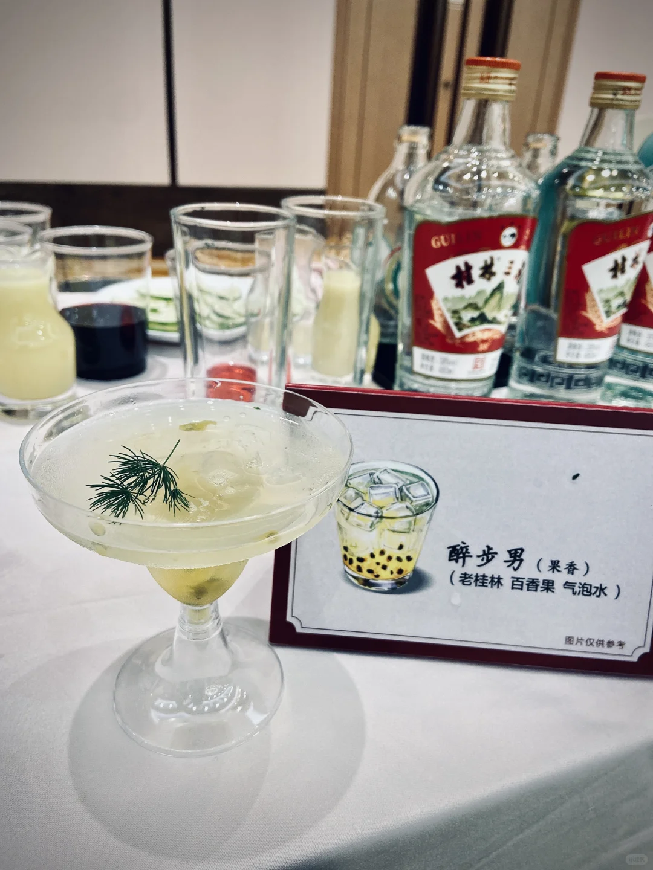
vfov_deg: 67.3
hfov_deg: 53.1
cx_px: 326
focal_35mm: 26
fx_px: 654
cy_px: 435
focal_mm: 4.25
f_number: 1.8
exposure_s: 1/100
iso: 100
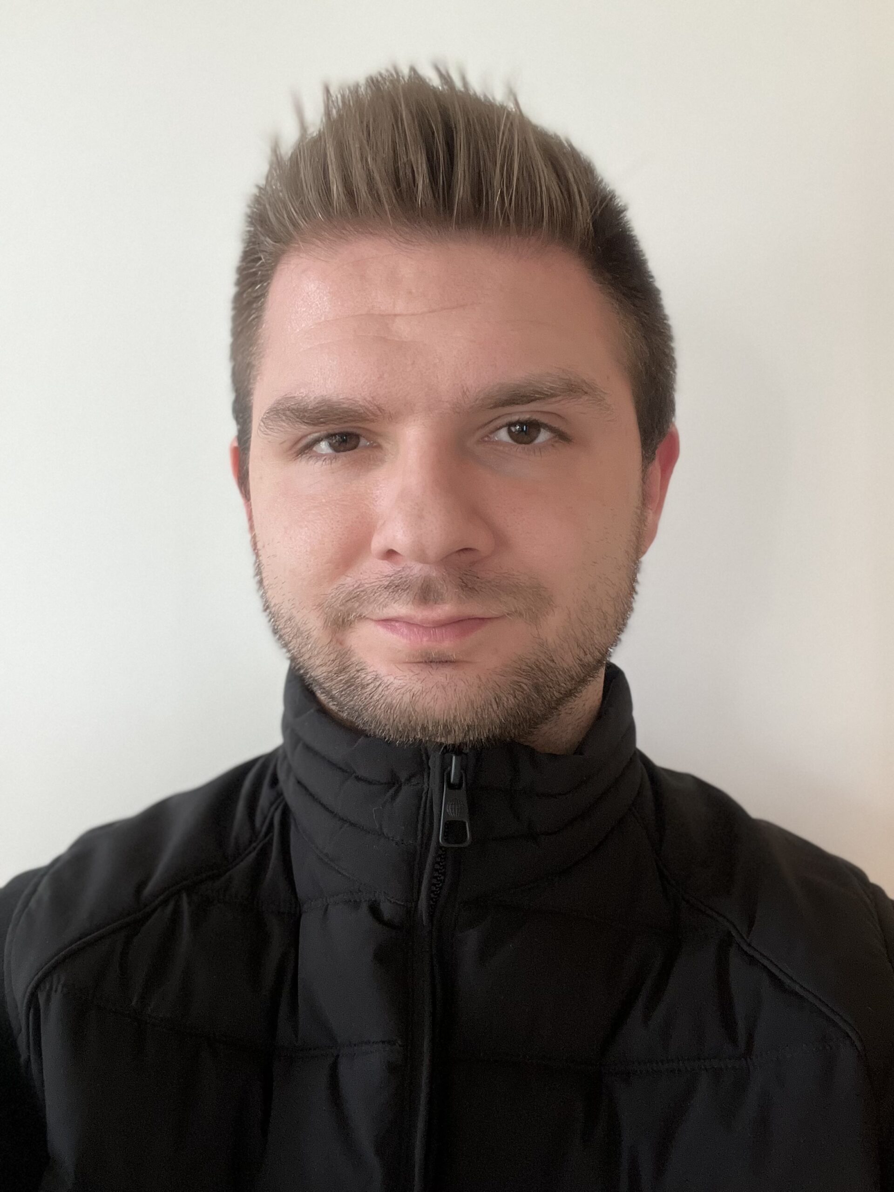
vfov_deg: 60.0
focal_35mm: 30
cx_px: 447
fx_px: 1033
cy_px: 596
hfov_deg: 46.8
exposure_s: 1/60
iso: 320
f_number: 2.2
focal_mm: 2.71
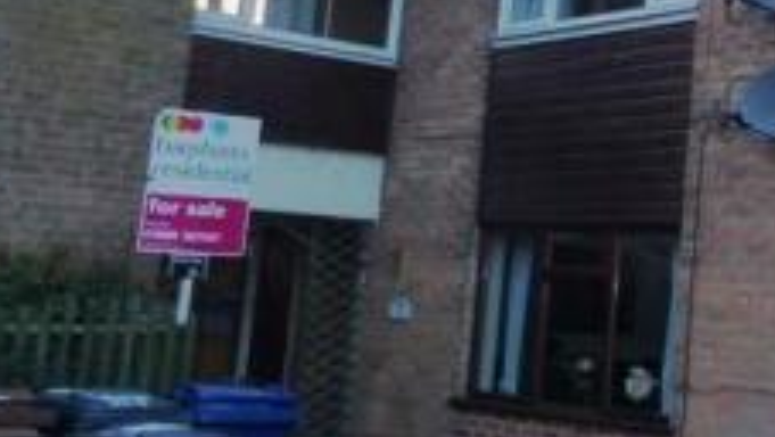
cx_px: 896
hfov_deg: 28.0
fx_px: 1378
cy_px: -63
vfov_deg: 17.3
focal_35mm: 67
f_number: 3.3
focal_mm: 4.3
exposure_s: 1/100
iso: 160
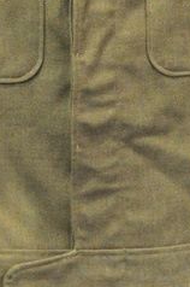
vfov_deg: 7.9
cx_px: 82
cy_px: 61
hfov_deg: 5.2
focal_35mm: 262
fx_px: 2080
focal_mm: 46
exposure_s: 1/40
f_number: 6.3
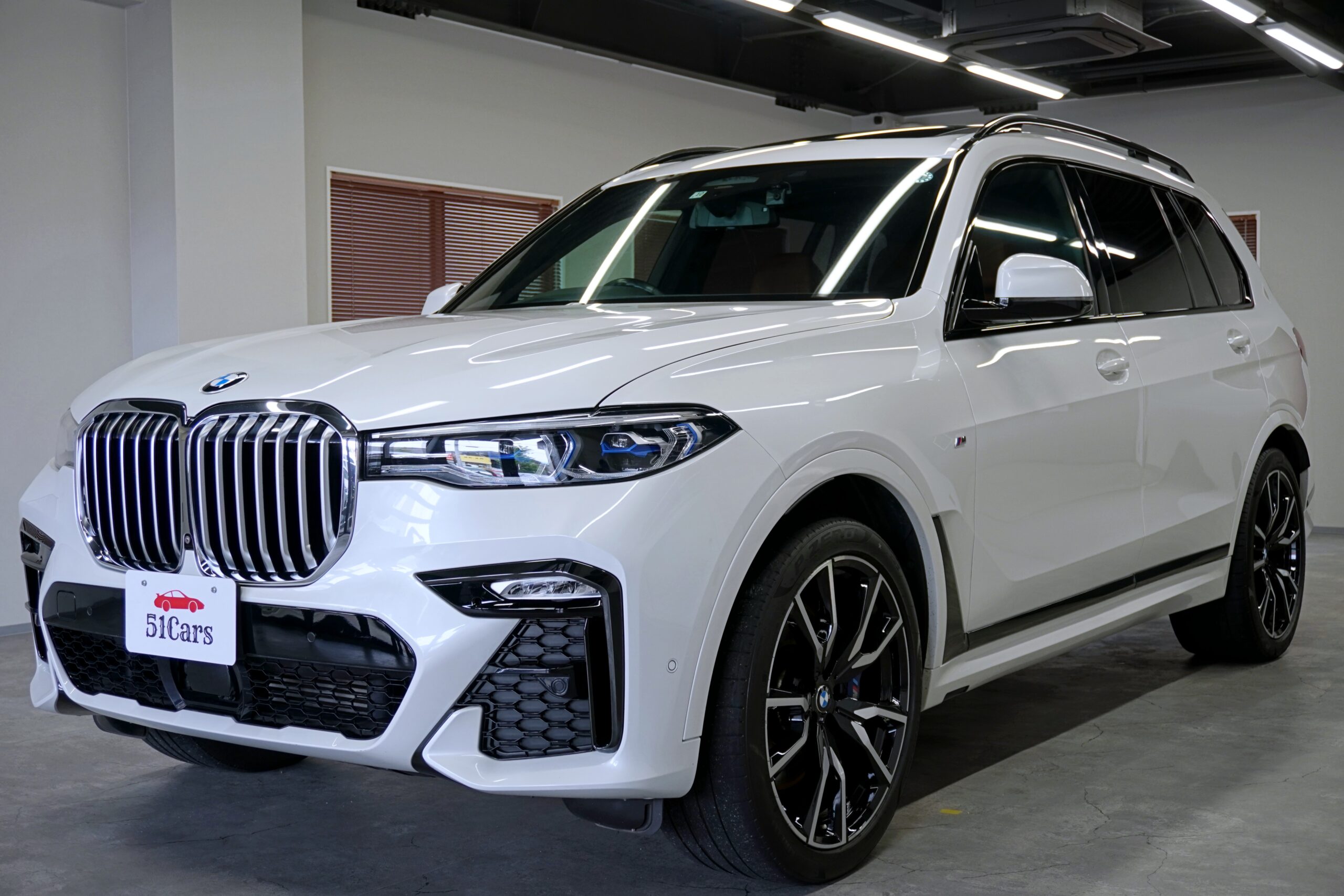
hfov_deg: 45.0
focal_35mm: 44
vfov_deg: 30.9
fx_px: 1624
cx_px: 672
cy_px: 448
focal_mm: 29
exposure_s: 1/60
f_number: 5
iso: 250
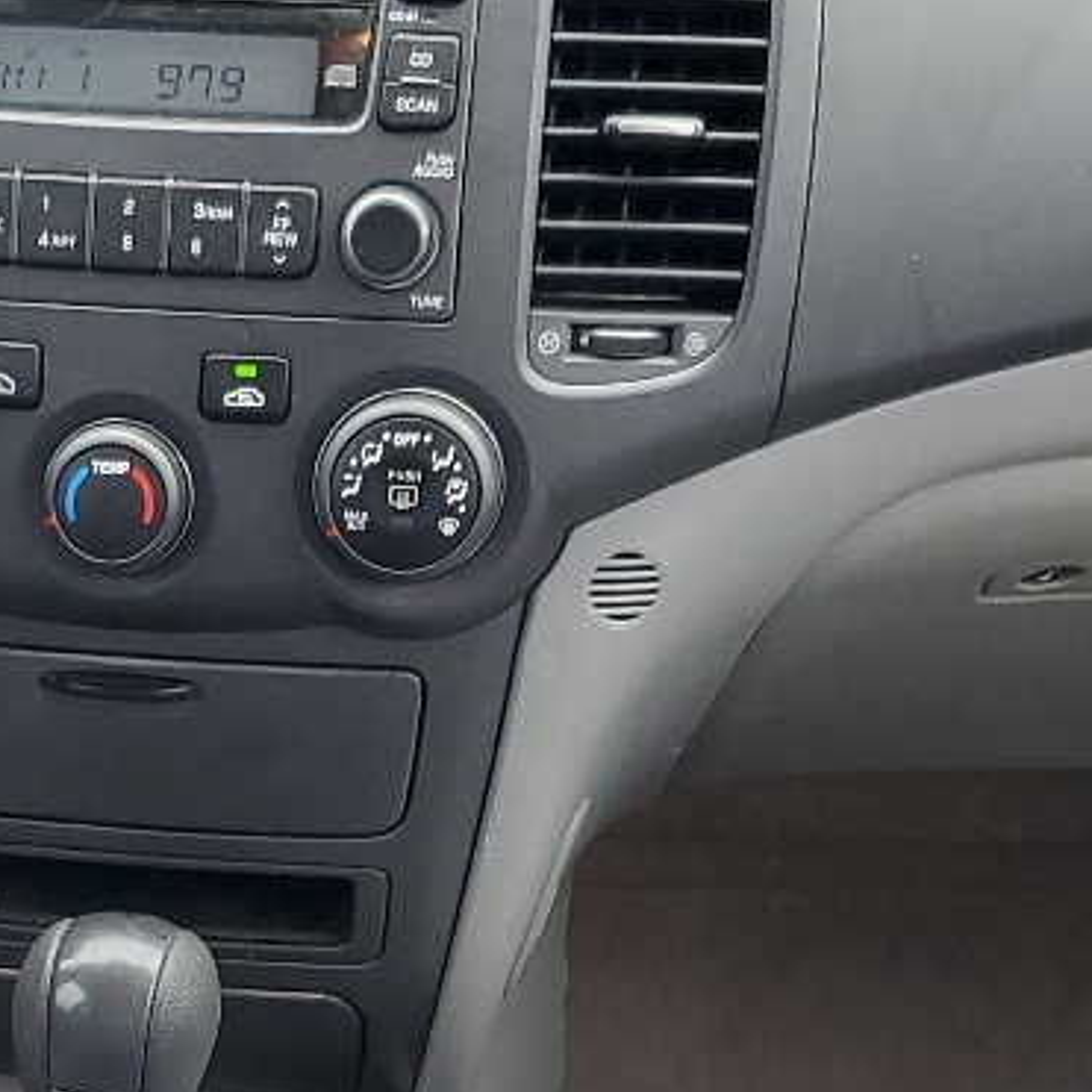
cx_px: 127
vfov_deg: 17.2
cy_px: 1101
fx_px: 3533
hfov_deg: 17.3
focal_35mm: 99
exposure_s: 1/120
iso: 90
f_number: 1.5
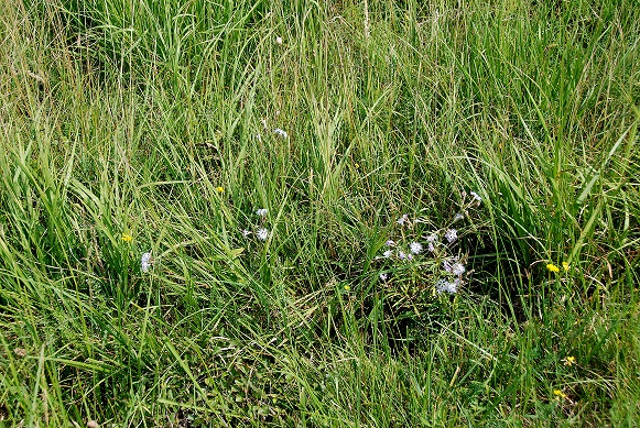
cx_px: 320
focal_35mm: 48
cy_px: 214
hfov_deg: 41.1
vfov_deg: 28.2
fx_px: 854
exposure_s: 1/200
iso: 100
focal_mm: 32
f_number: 7.1
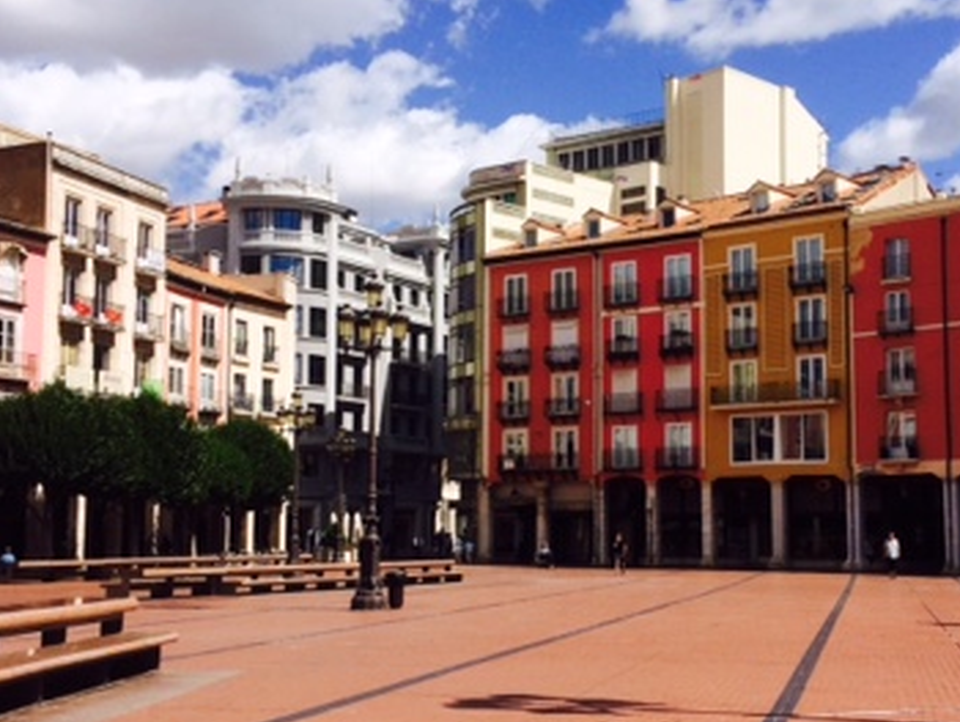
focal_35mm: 53
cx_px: 521
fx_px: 1471
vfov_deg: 27.5
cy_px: 393
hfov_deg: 36.1
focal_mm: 4.15
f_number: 2.2
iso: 32
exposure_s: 1/4115
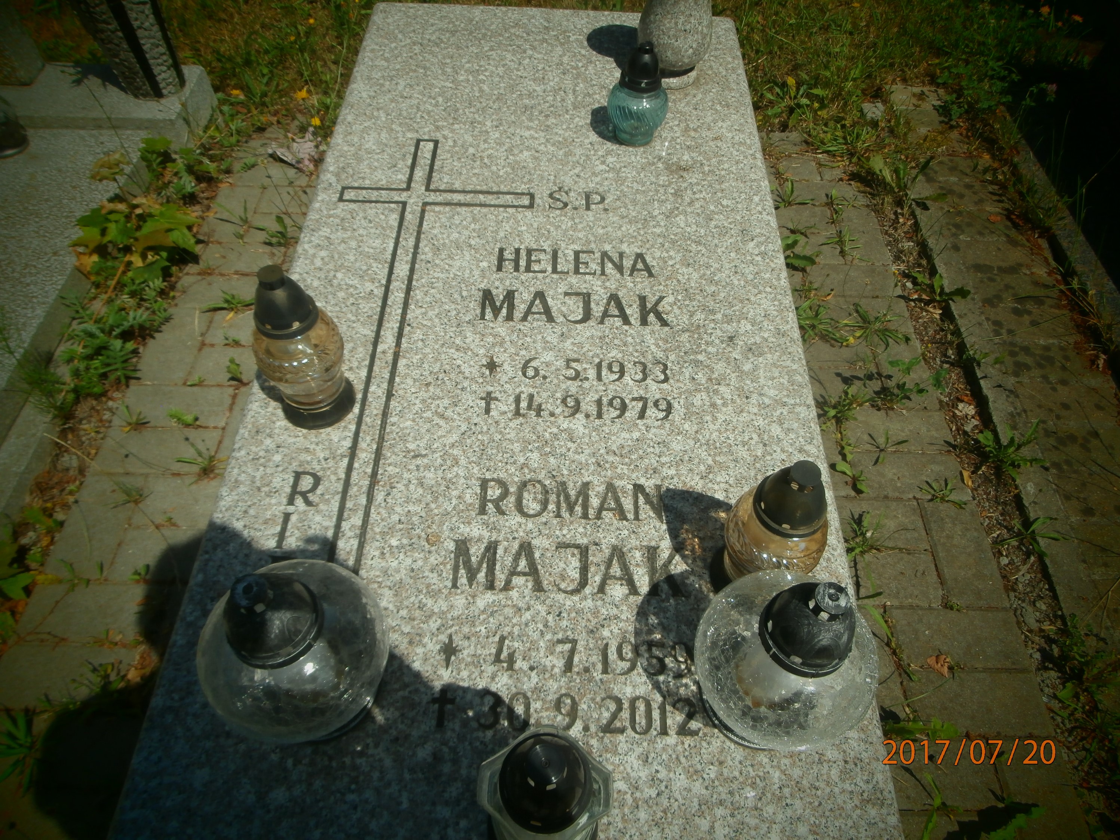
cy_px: 420
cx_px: 560
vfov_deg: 56.8
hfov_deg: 71.6
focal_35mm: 24
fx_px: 776
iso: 100
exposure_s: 1/320
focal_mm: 4.2
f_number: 7.9
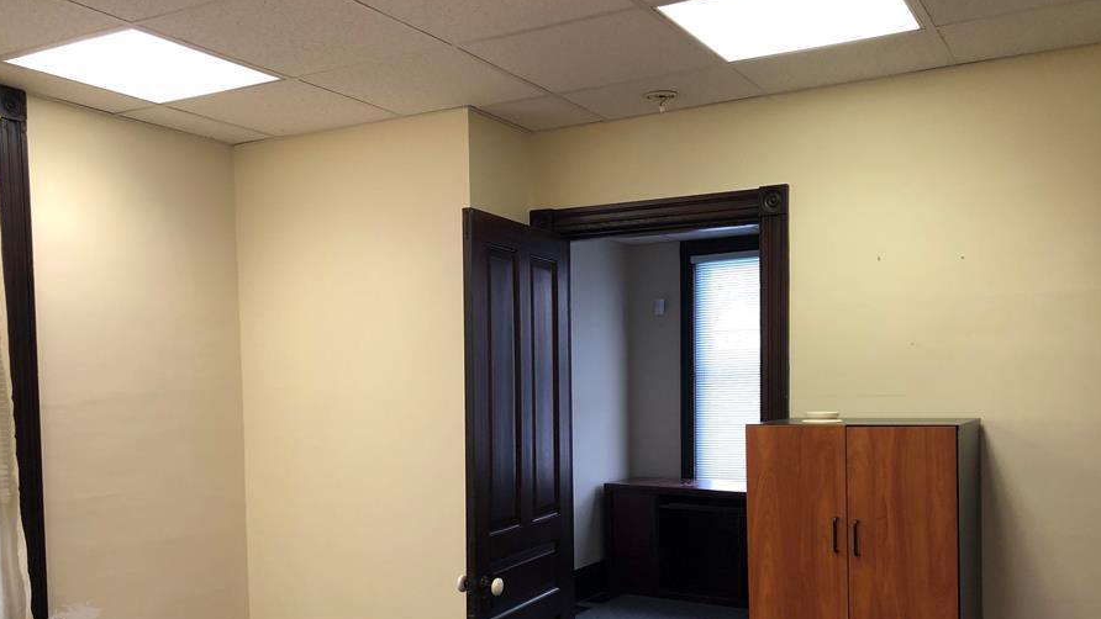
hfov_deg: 56.6
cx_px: 541
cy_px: 439
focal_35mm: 35
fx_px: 1022
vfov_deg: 33.3
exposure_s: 1/20
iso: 40
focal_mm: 3.99
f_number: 1.8
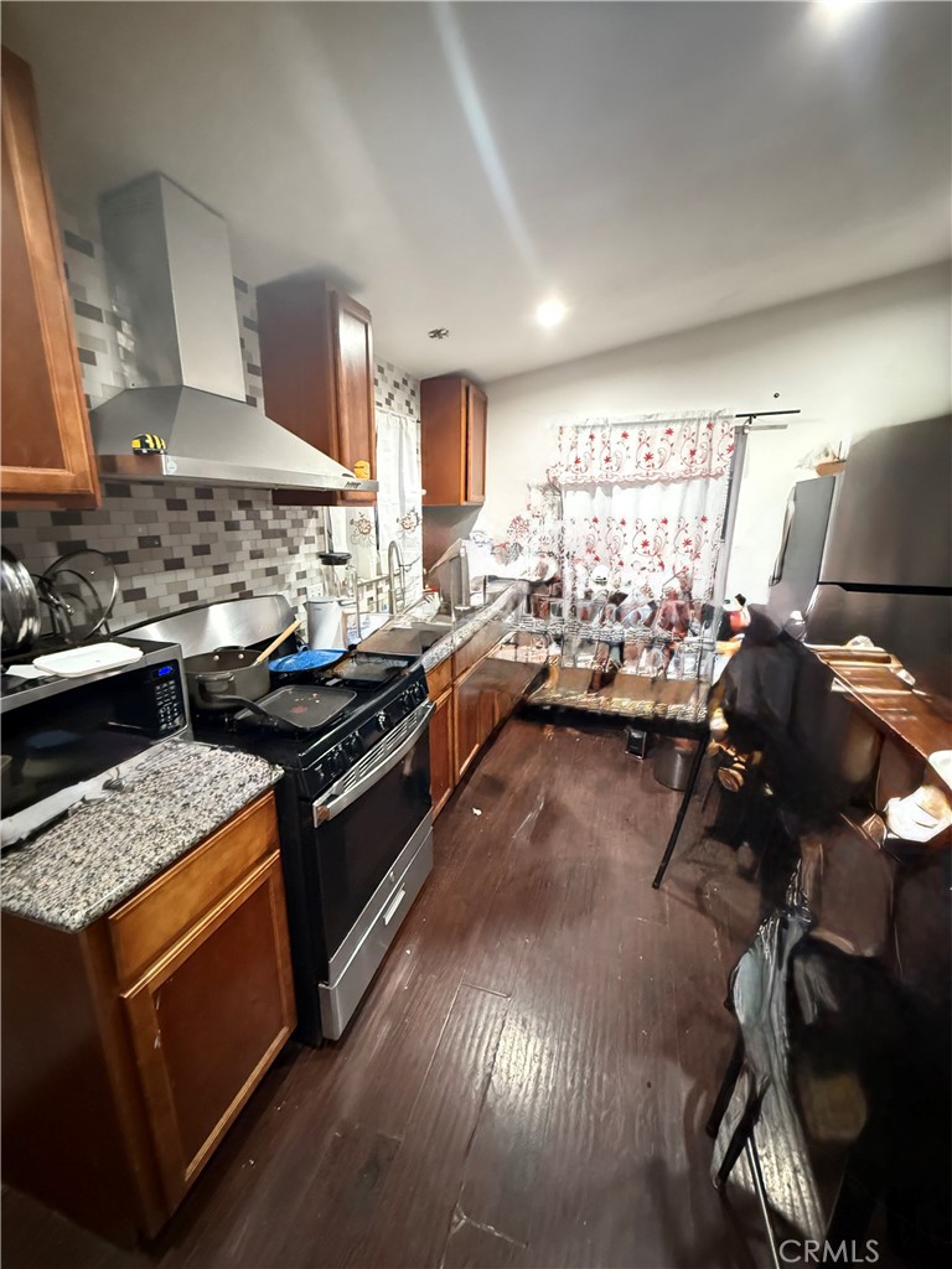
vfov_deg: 102.1
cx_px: 476
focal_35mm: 14
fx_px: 513
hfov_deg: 85.7
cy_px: 634
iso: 2000
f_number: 2.2
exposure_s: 1/30
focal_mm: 2.22
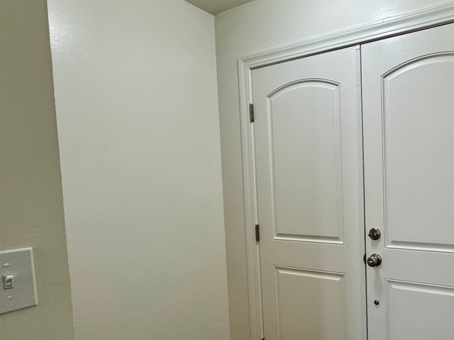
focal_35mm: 24
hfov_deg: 62.8
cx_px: 388
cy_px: 206
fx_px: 315
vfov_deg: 56.3
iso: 200
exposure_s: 1/120
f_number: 2.2
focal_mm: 2.22
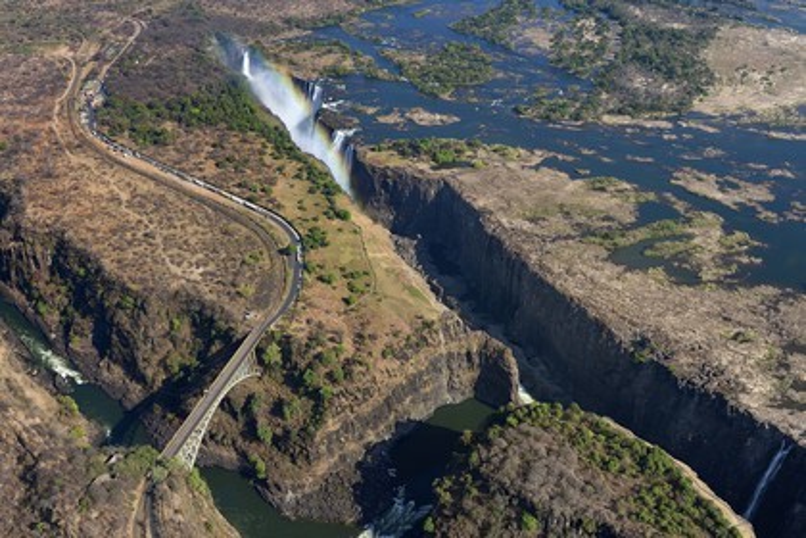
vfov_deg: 41.1
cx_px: 403
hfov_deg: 58.7
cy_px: 269
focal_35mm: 32
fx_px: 716
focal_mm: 32
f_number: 7.1
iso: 400
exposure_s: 1/1000
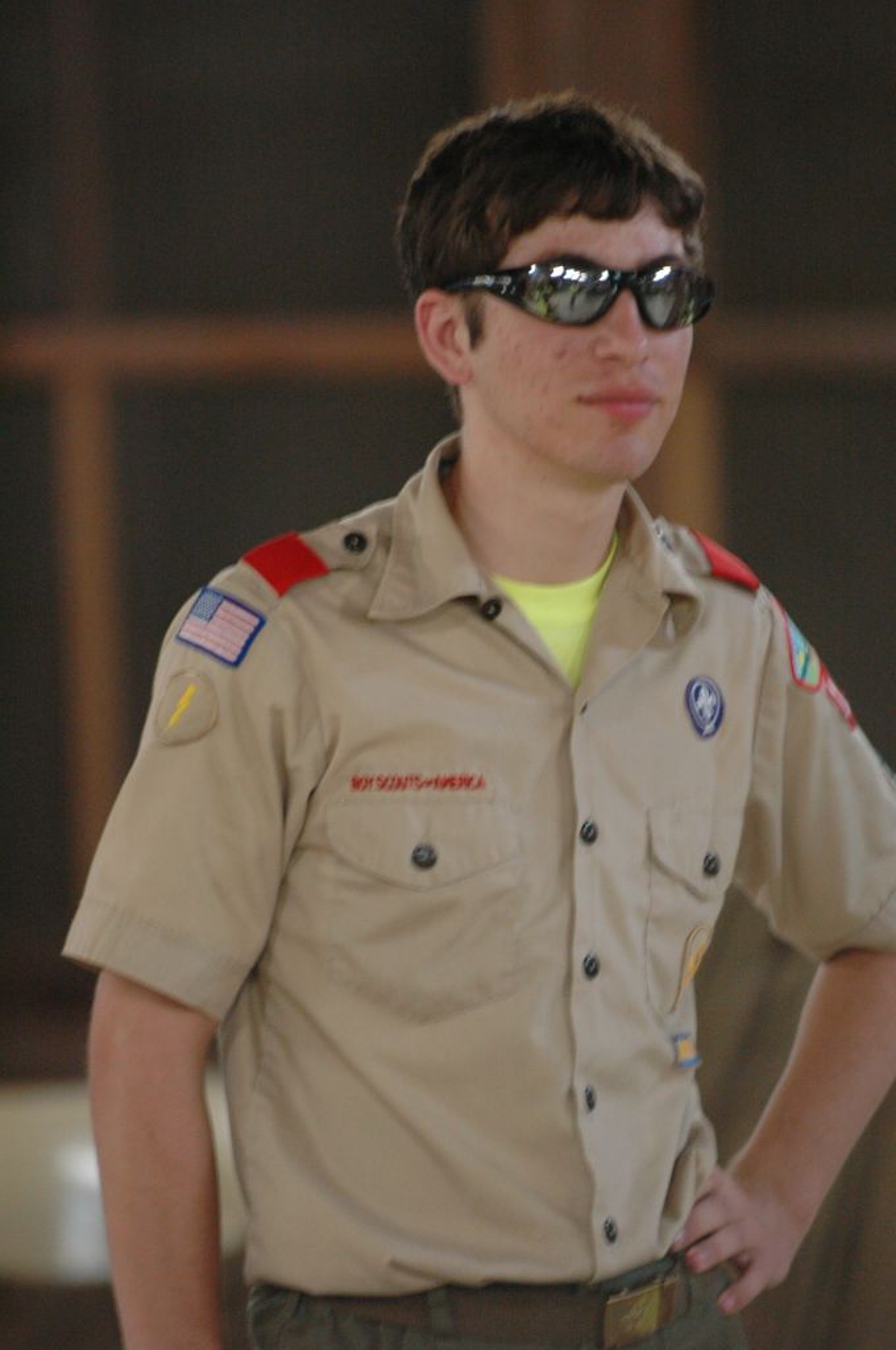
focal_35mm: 300
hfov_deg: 4.6
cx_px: 448
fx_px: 11230
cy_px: 675
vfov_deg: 6.9
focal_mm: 200
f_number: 2.8
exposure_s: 1/30
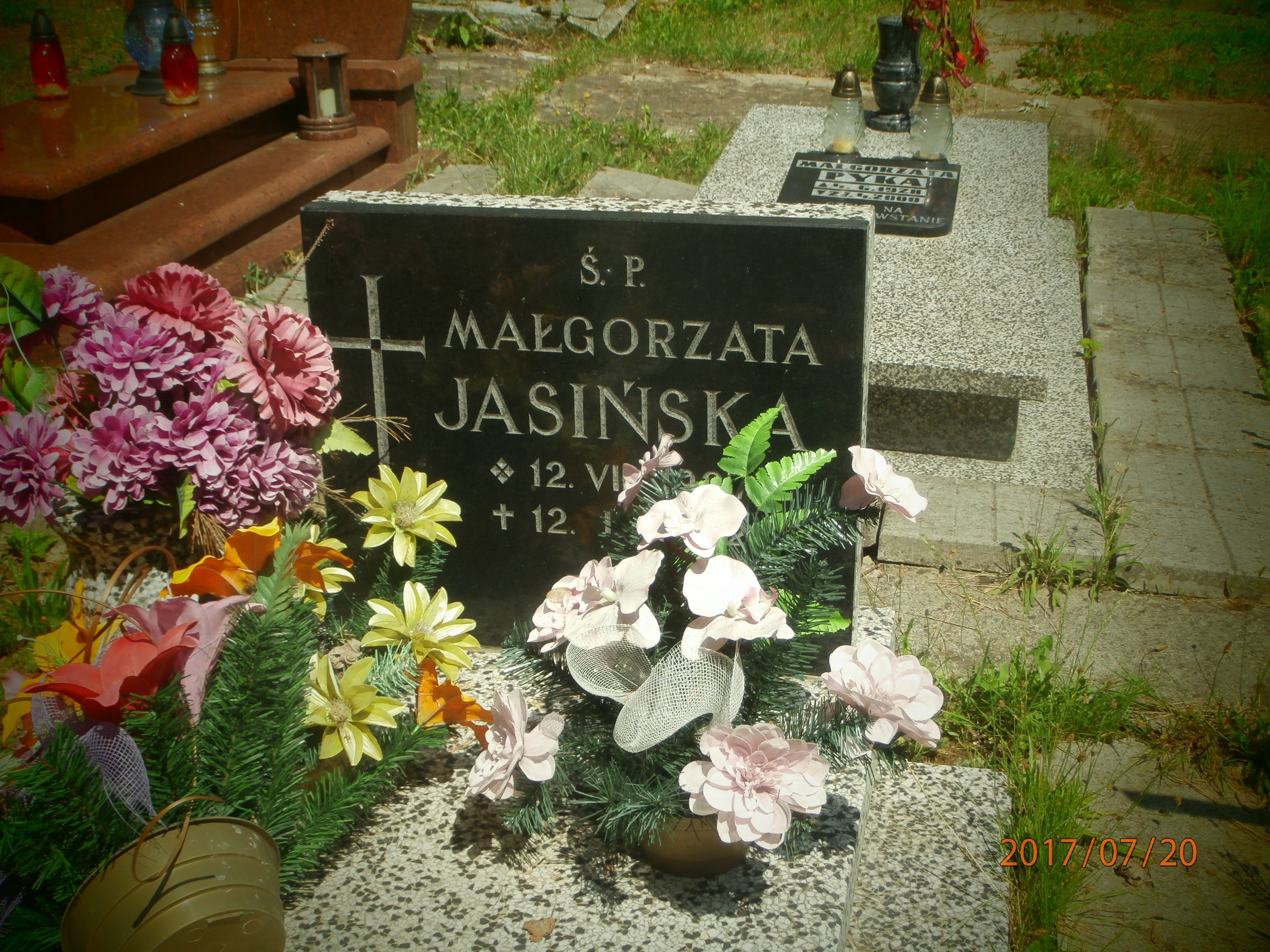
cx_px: 635
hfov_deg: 40.4
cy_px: 476
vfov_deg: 30.9
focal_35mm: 47
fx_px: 1724
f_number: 4.2
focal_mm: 8.29
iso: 100
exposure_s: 1/640
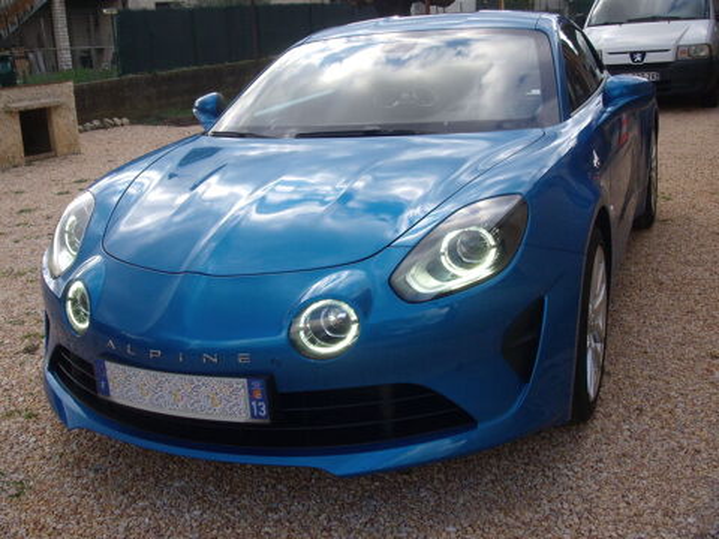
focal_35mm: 38
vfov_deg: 37.7
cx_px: 360
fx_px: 789
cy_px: 270
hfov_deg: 49.0
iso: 64
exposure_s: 1/64.9
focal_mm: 6.4
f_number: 5.7
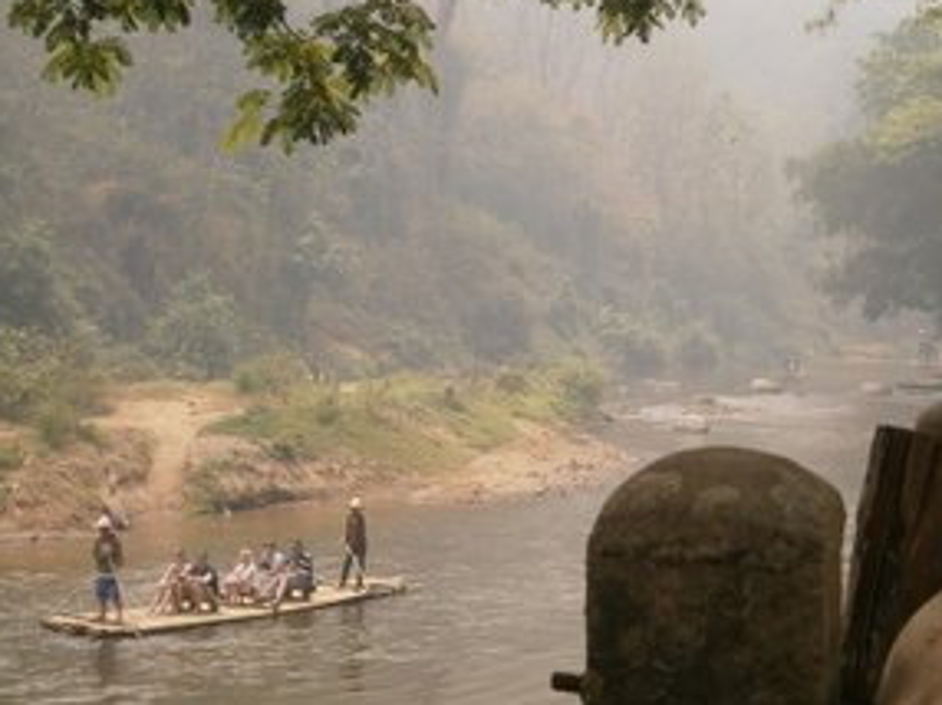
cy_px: 471
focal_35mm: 79
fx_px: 2148
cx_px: 655
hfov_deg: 24.6
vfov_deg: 18.6
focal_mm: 8.3
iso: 80
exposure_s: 1/400
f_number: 3.4
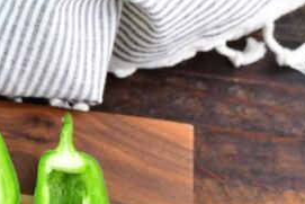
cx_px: -221
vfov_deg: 7.1
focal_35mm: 189
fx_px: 1602
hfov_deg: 10.3
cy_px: 383
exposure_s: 1/80
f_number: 5
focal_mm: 50
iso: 640
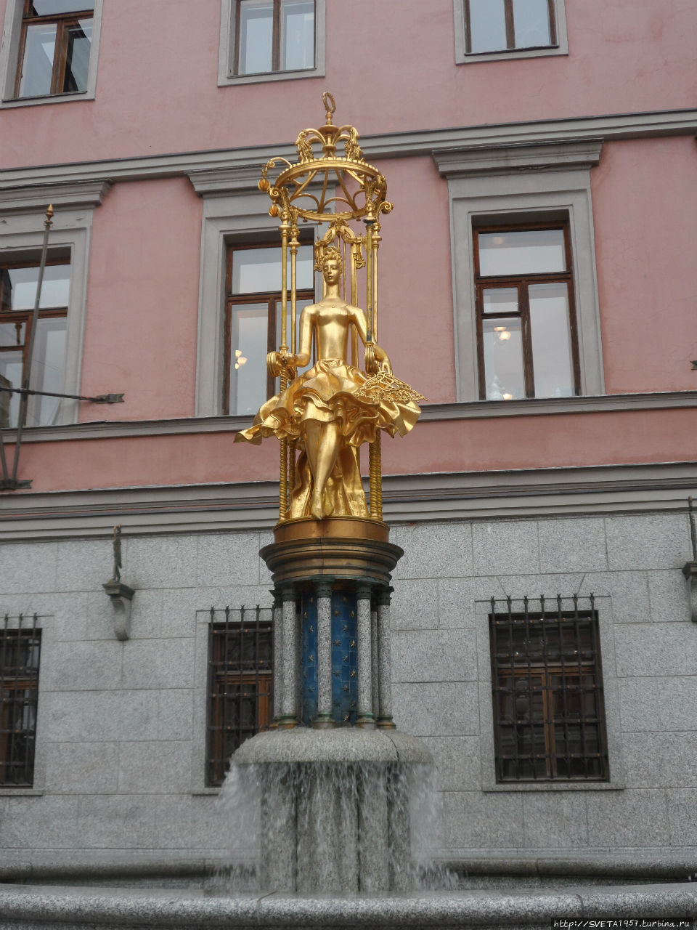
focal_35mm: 44
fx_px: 1181
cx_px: 348
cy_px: 465
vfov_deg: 42.9
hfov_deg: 32.9
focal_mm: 8
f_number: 3.9
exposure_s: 1/90
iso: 80
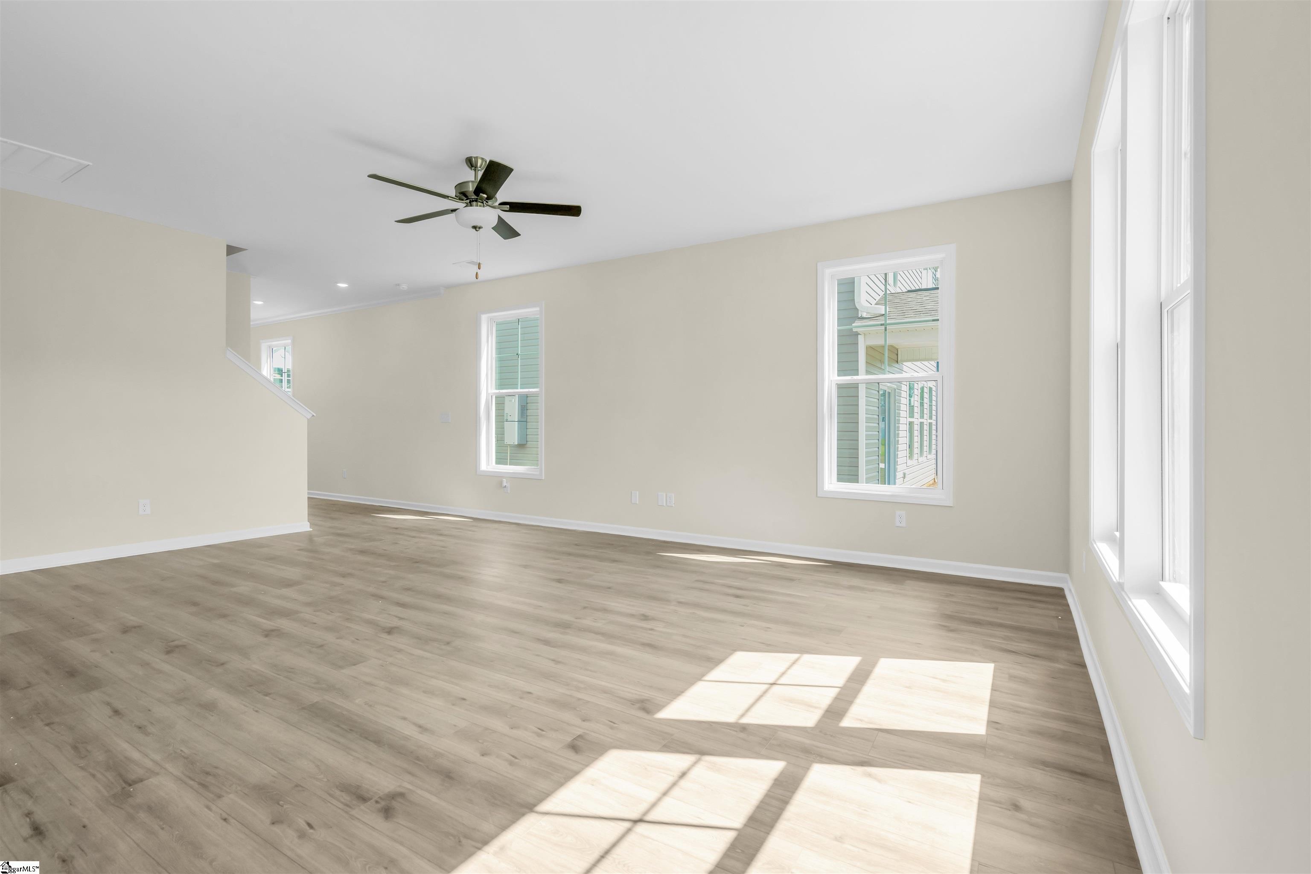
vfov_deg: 73.8
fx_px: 583
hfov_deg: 96.7
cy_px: 437
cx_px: 656
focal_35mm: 16
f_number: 7.1
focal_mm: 16
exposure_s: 1/160
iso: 320
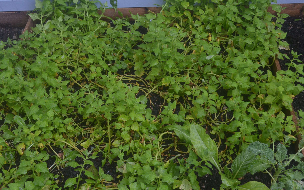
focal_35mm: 43
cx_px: 152
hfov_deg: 46.2
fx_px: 356
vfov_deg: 29.9
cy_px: 98
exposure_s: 1/60
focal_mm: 28
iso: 400
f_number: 6.3
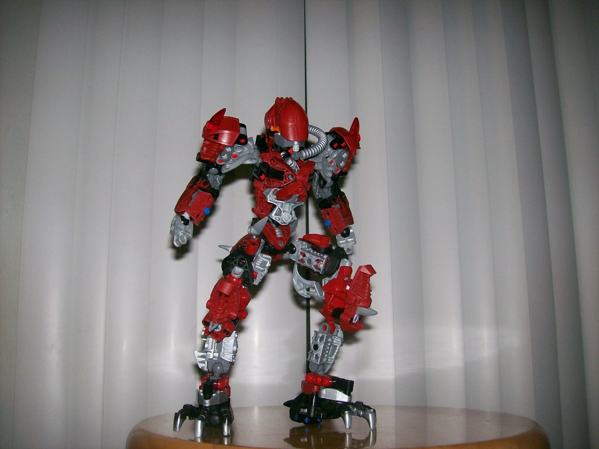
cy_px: 224
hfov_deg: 51.4
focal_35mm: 36
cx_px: 300
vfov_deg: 39.7
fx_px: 623
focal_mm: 6
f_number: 2.7
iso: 80
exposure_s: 1/64
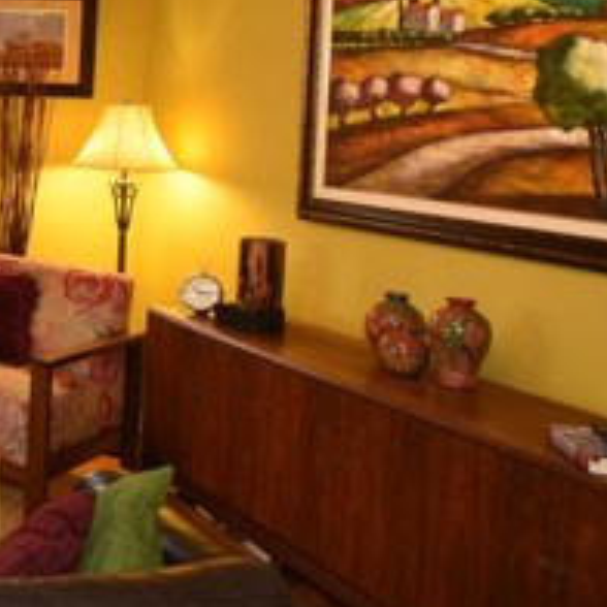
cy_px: 116
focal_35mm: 50
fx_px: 992
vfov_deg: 33.0
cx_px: -353
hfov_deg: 24.5
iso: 400
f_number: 14
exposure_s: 1/3
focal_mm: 12
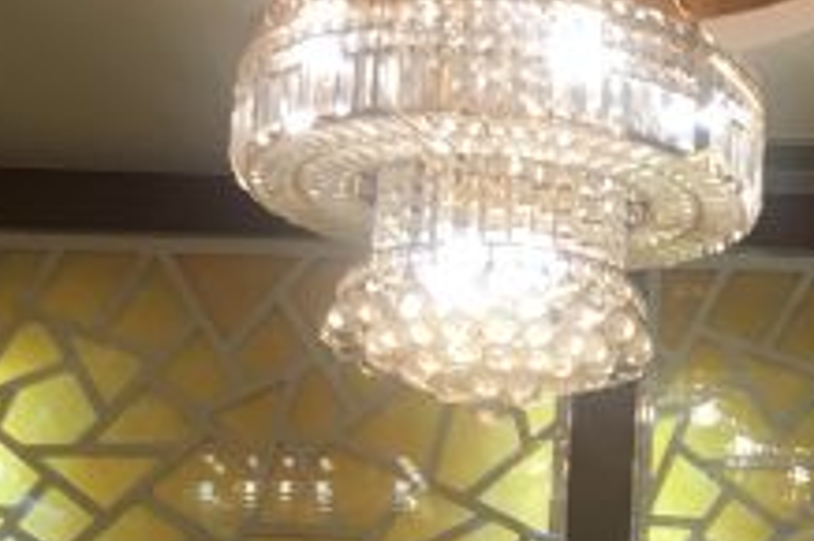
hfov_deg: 19.2
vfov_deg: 14.0
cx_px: 1102
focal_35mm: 97
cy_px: 435
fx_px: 2192
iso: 25
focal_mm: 4.15
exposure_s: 1/33
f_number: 2.2
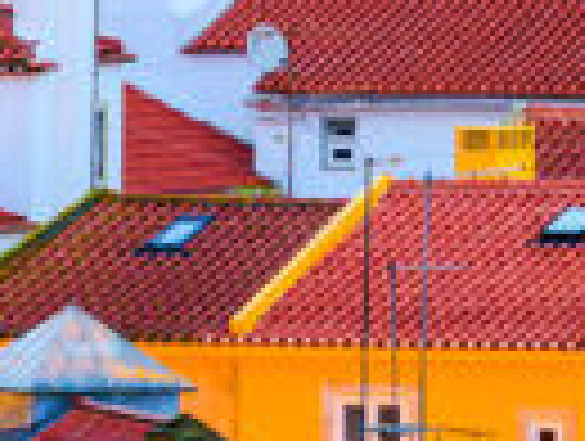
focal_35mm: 951
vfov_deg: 1.6
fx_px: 16101
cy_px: -632
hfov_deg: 2.1
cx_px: 140
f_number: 10
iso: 100
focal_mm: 125
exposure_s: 15
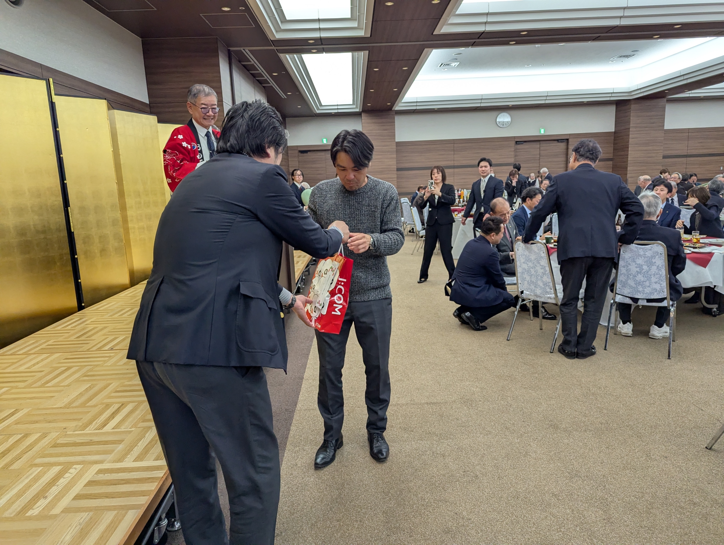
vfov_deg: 56.9
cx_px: 362
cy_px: 272
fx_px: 503
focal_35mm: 24
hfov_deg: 71.5
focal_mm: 6.81
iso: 430
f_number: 1.85
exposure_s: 1/232
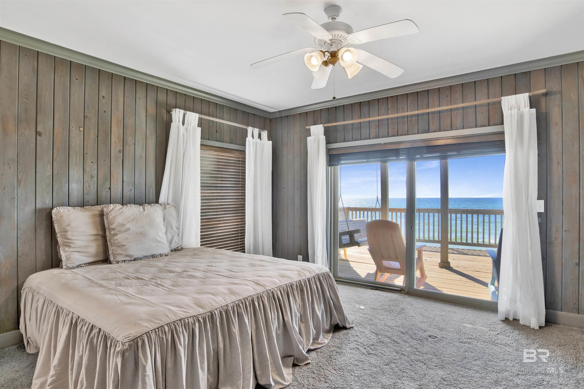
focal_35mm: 18
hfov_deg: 90.0
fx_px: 292
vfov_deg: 67.4
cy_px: 194
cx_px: 292
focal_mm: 18
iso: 200
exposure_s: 1/25
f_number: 11
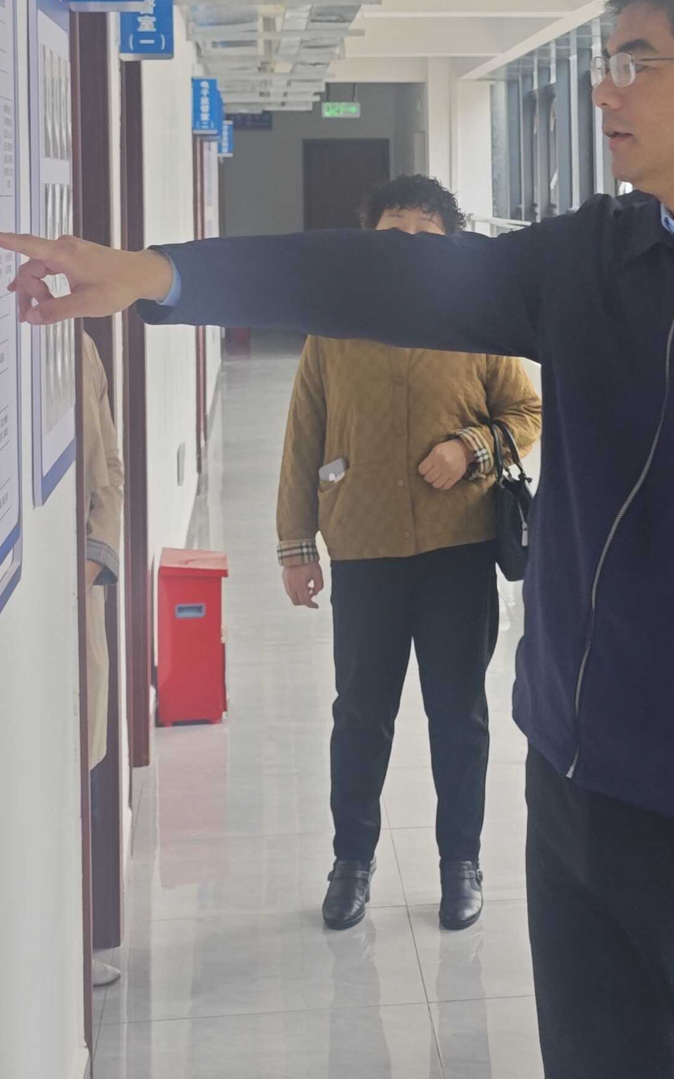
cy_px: 155
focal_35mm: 79
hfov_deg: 16.3
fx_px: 2322
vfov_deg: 25.5
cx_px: 624
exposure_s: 1/100
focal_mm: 6.55
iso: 64
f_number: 1.6
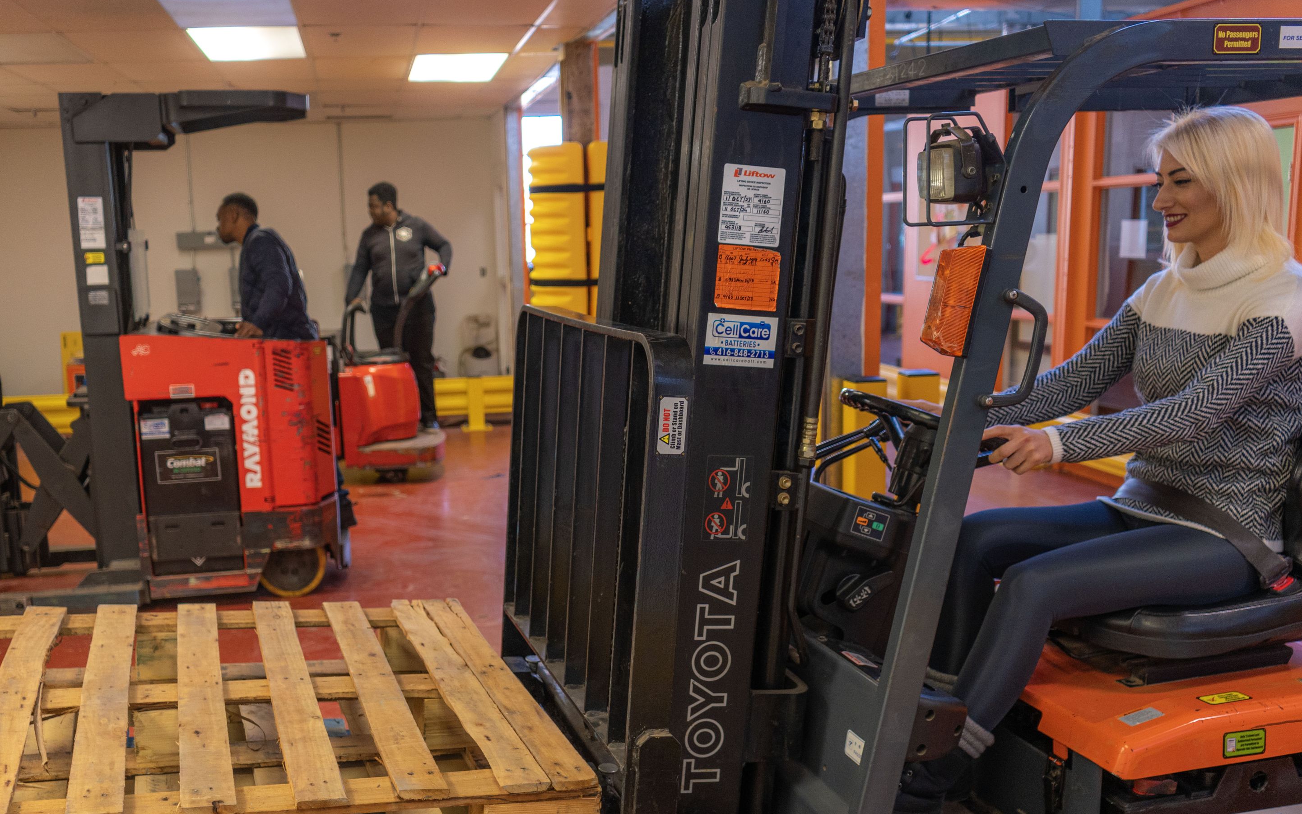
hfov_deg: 51.4
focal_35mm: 38
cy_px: 547
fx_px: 1348
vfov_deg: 33.3
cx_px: 577
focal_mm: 28
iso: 1000
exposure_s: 1/100
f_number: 3.5
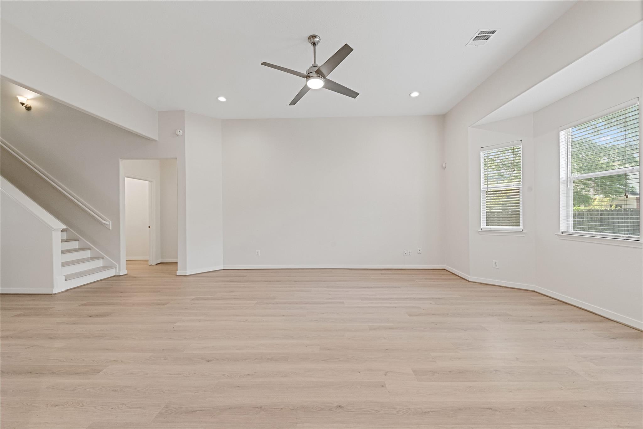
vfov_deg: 81.2
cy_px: 214
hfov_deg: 104.3
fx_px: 250
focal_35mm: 14
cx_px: 322
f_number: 8
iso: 500
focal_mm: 14
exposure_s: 1/15
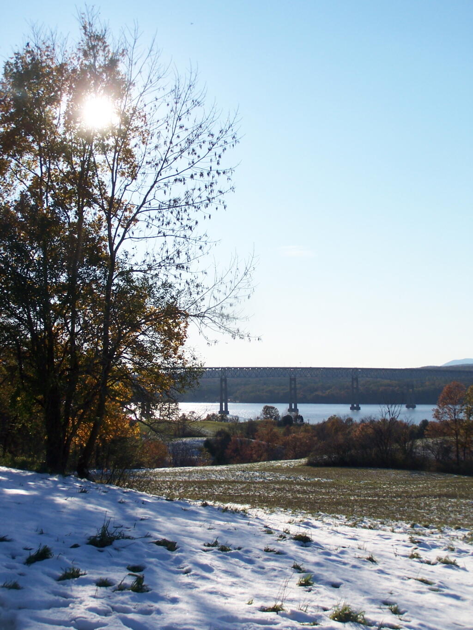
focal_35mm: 56
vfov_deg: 34.3
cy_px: 315
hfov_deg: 26.1
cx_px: 236
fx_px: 1020
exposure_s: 1/1000
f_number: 4.5
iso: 80
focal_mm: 9.3
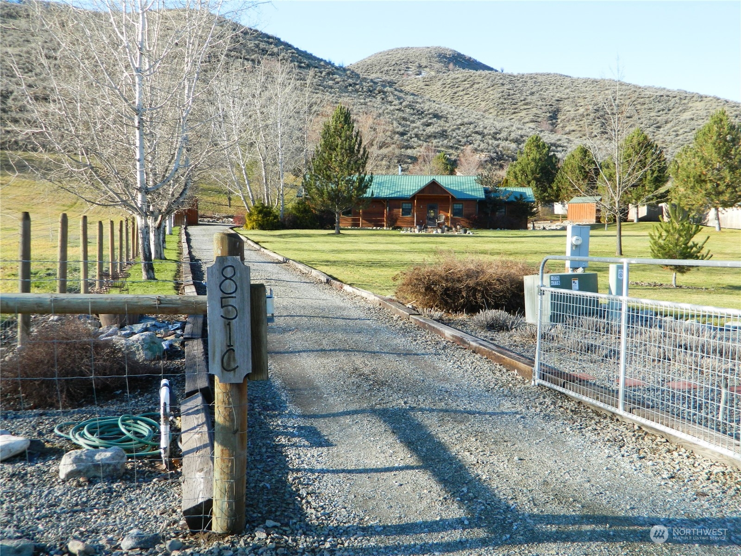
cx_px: 370
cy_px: 278
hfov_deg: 52.6
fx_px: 749
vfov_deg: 40.7
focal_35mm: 35
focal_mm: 6.2
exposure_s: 1/320
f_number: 3.3
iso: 80
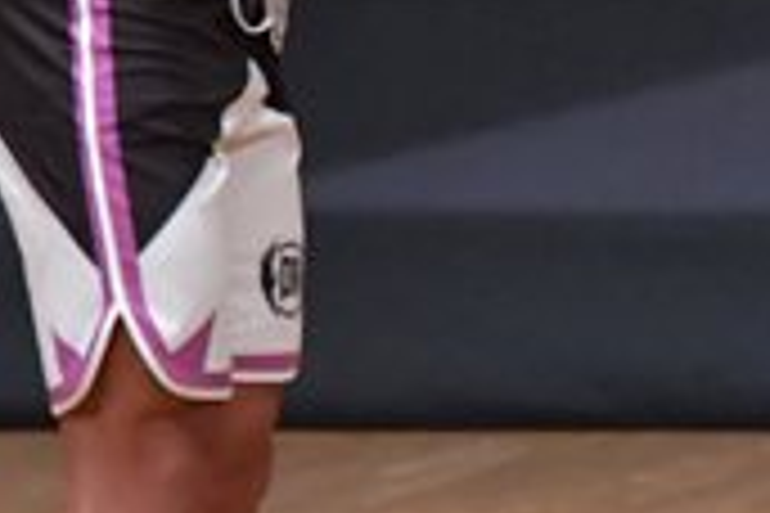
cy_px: -14
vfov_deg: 1.1
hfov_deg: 1.6
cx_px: 876
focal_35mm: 1289
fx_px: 27568
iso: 6400
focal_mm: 190
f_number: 5.6
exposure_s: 1/400
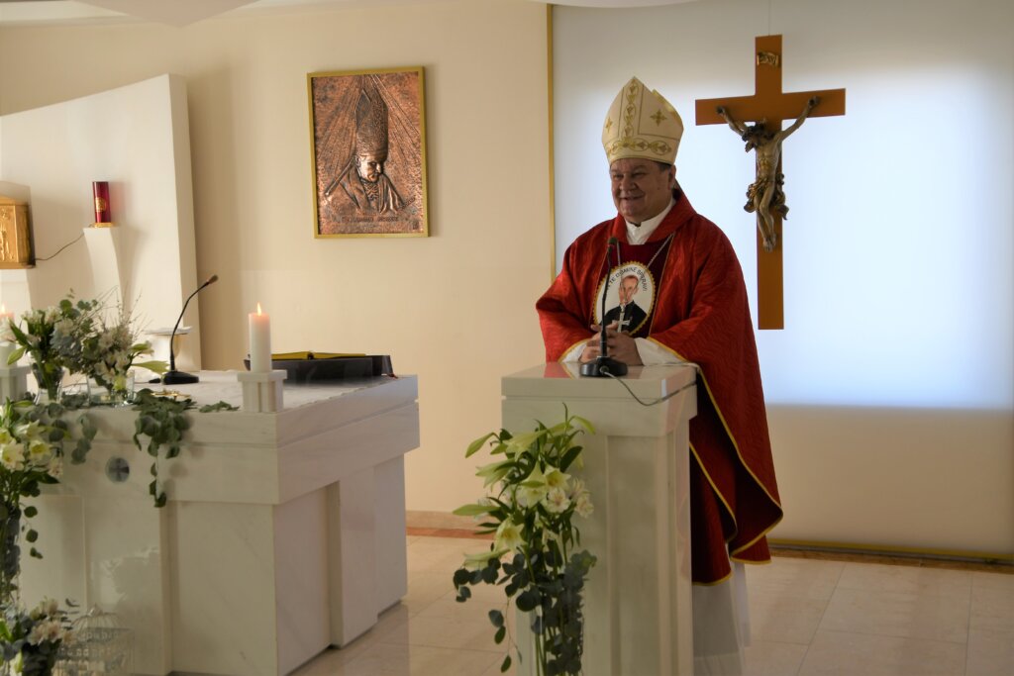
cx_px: 507
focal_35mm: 48
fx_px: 1352
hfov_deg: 41.1
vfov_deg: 28.1
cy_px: 338
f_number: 5
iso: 125
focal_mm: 32
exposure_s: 1/100
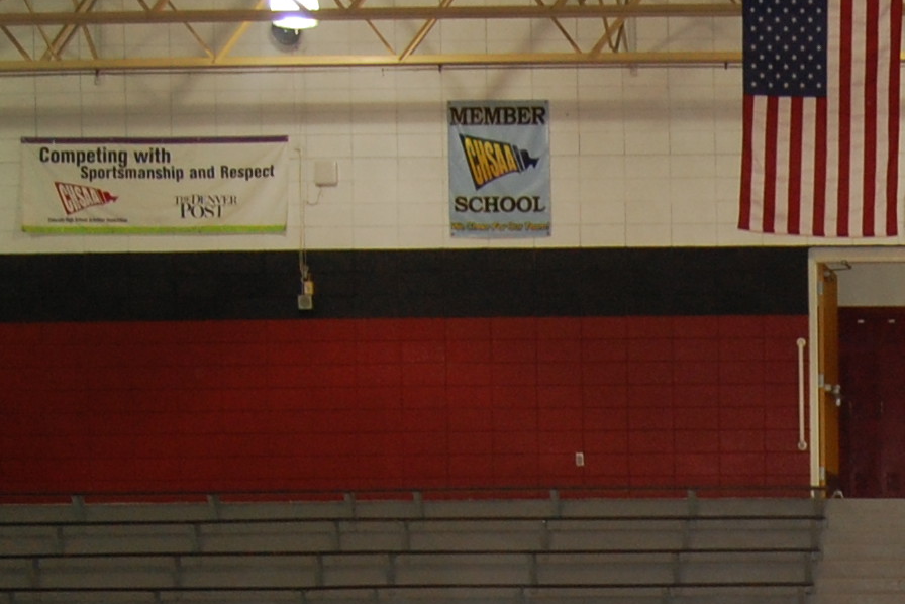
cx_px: 1083
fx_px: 2909
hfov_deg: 16.9
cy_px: 997
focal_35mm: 116
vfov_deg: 11.2
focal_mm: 23
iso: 500
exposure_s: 1/60
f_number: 3.8
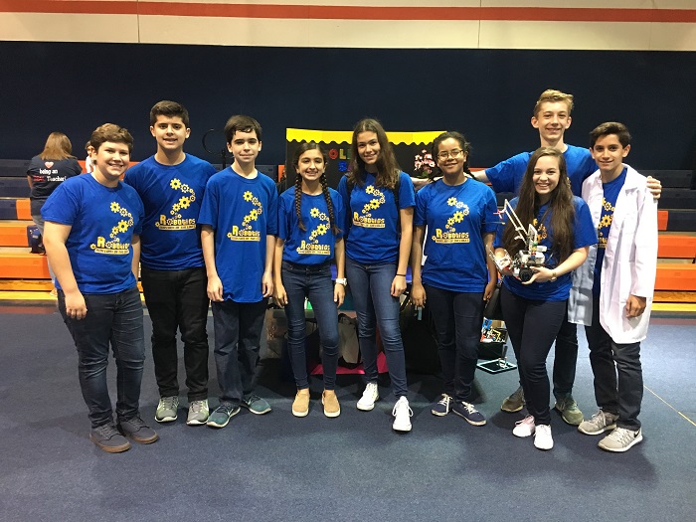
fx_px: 583
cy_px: 261
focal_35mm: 29
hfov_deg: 61.7
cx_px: 348
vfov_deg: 48.2
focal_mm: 4.15
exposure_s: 1/20
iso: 200
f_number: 2.2
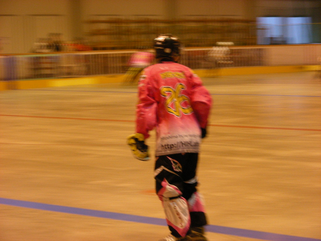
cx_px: 160
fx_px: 1048
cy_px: 120
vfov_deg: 13.1
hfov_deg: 17.4
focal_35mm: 113
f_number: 3.5
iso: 200
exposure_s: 1/28.2
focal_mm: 18.9
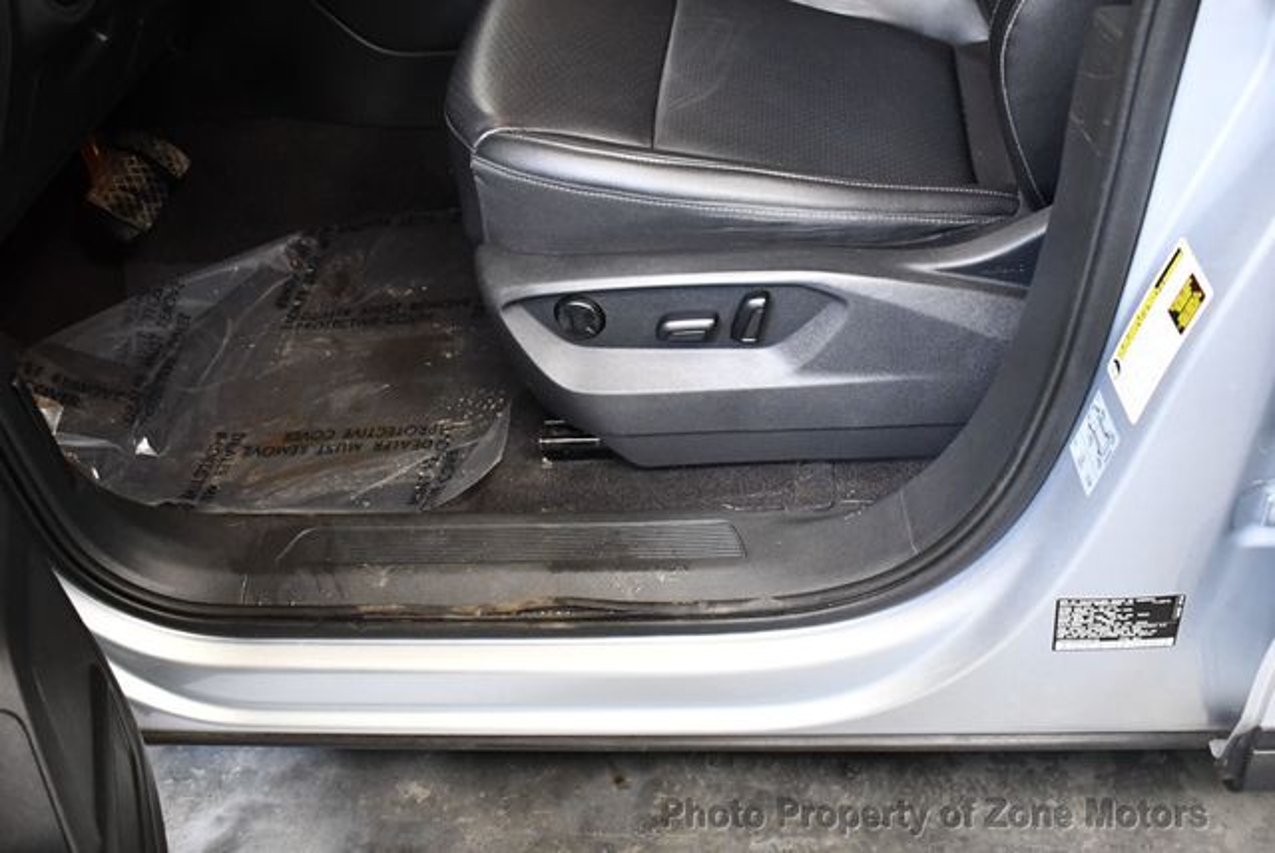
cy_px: 426
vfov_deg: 36.9
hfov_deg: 53.1
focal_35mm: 36
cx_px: 638
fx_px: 1276
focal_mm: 18
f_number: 3.5
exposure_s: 1/80
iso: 3200
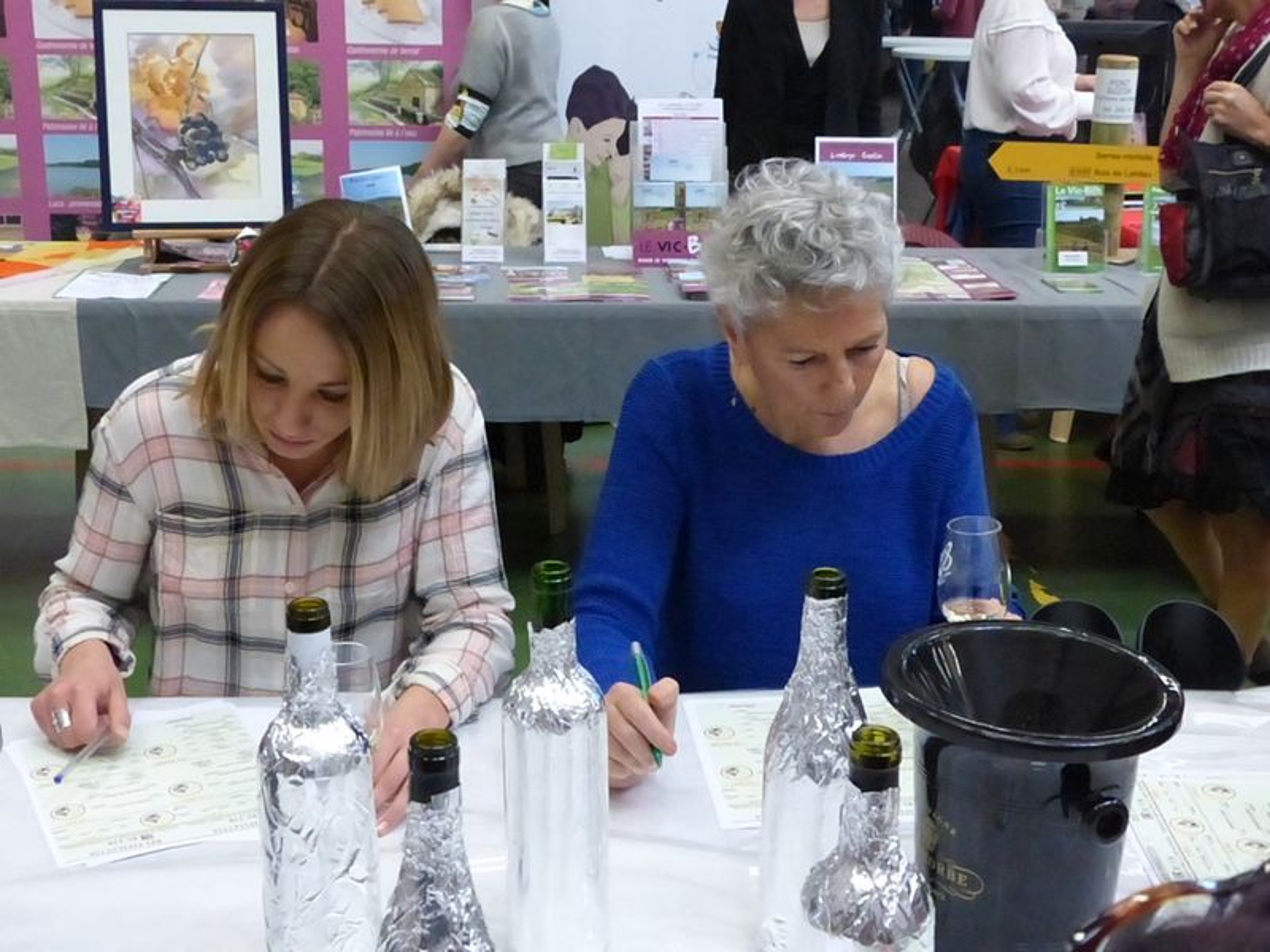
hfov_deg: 42.1
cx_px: 635
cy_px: 476
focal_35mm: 45
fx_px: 1651
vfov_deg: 32.2
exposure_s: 1/160
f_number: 4
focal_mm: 8.1
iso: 1600
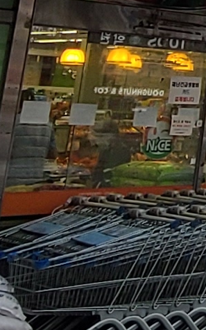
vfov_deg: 16.0
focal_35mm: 117
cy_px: -200
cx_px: 649
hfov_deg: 8.8
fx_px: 1051
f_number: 2.2
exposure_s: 1/147
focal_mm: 2.2
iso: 50
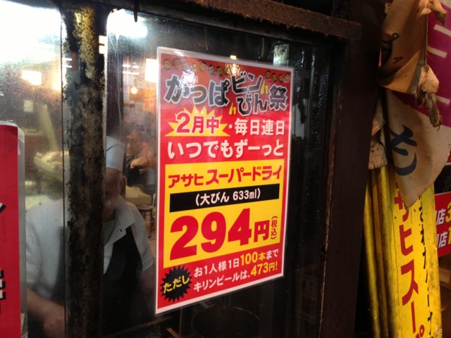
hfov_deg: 55.4
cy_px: 169
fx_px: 430
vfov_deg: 42.9
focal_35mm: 33
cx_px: 226
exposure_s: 1/20
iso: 100
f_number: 2.4
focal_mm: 4.13
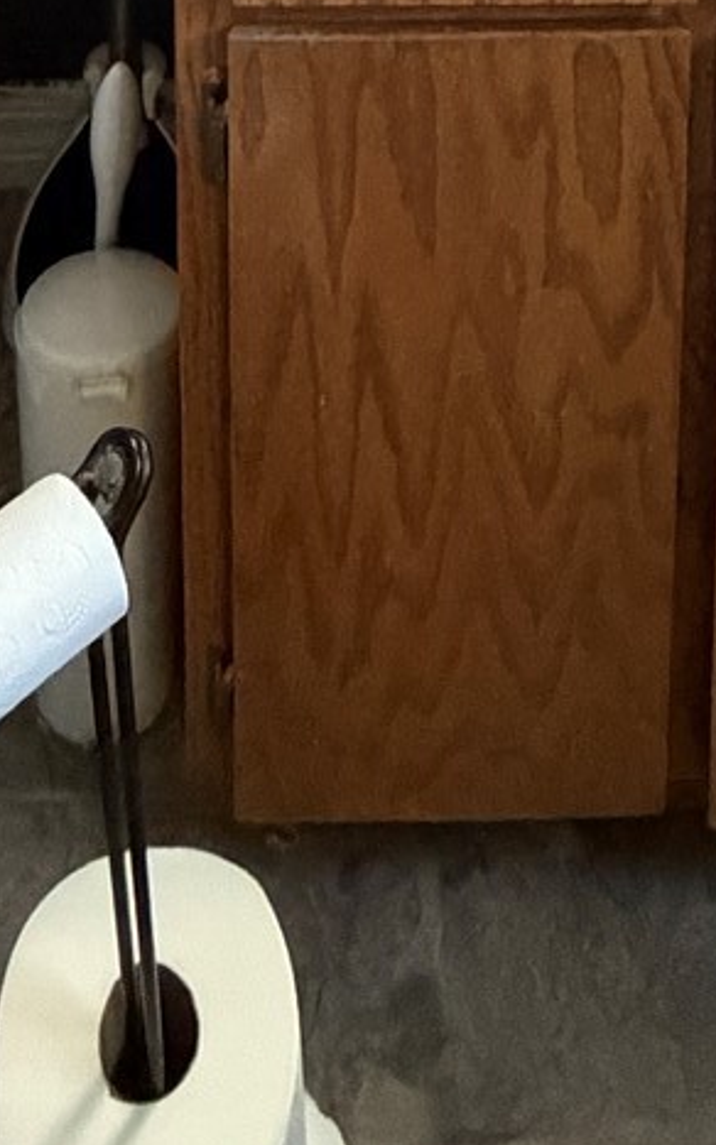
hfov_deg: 21.3
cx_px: 302
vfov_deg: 20.9
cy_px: -981
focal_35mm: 61
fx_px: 1904
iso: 800
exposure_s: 1/60
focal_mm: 2.22
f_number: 2.2
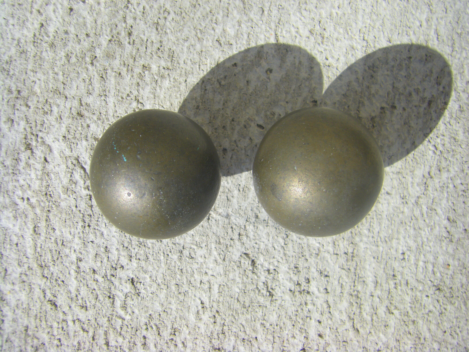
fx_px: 515
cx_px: 234
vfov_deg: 37.7
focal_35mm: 38
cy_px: 176
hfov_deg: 49.0
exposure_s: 1/200
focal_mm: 6.3
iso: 64
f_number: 7
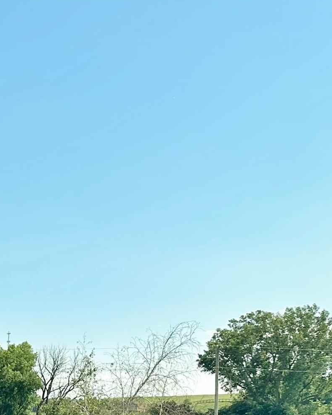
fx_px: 896
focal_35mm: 73
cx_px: -307
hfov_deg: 16.6
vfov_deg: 24.1
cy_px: 473
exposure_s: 1/4184
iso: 80
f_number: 1.78
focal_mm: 6.86
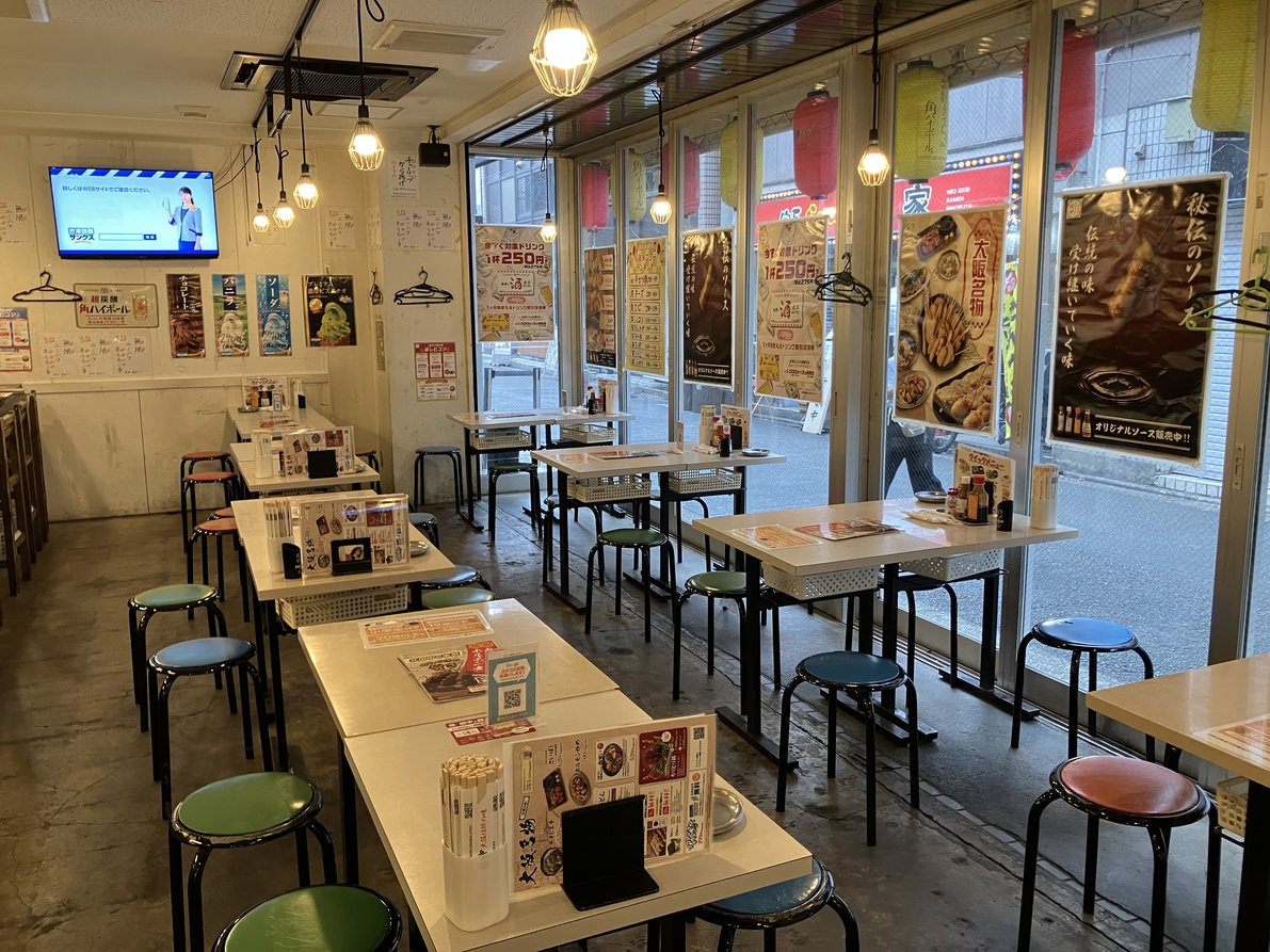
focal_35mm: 28
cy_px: 476
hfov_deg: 63.4
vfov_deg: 49.7
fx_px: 1027
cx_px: 635
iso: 125
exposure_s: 1/50
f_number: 1.8
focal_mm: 3.99
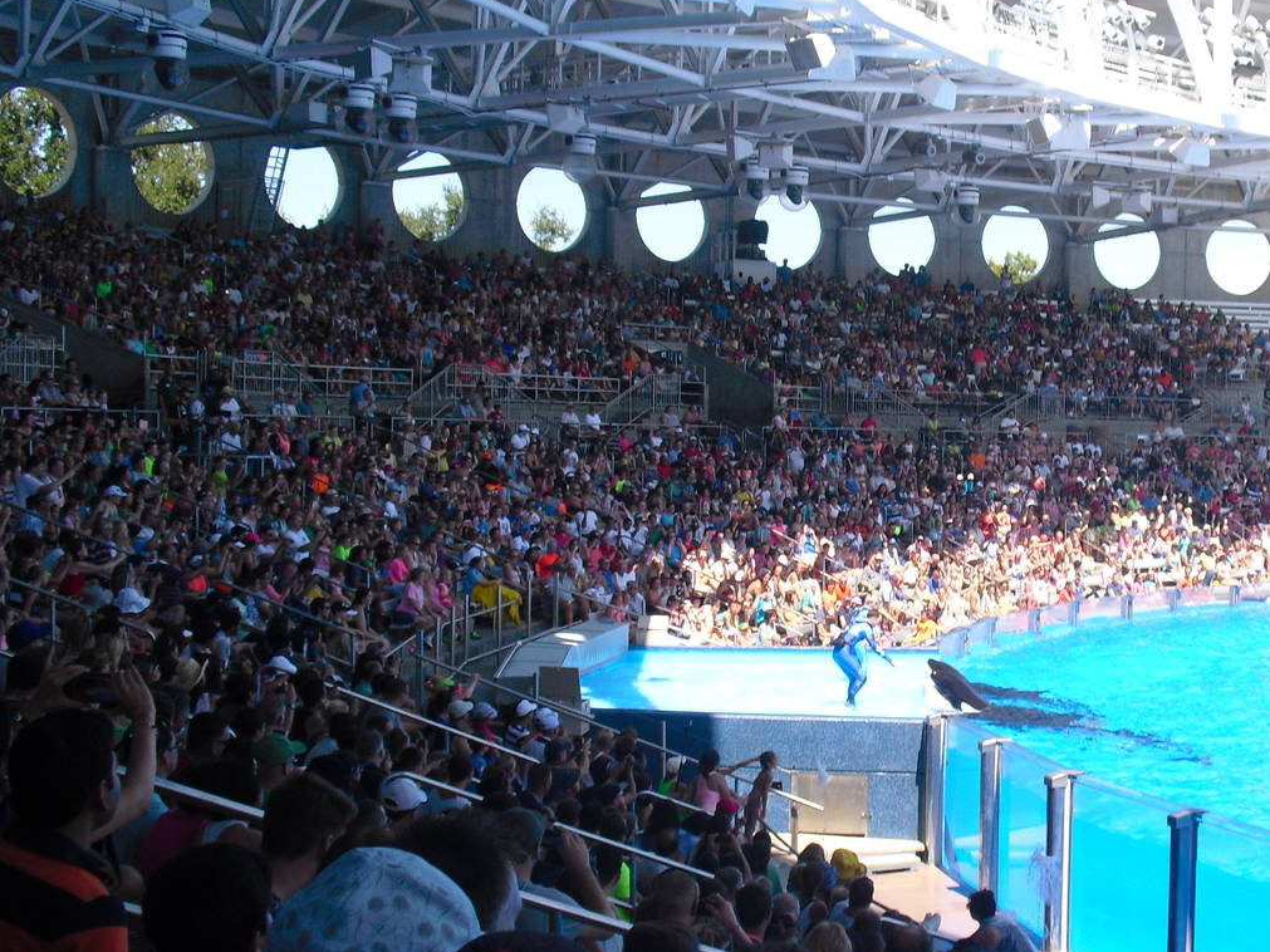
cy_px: 476
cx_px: 945
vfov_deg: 25.7
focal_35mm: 57
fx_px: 2091
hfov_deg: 33.2
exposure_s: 1/80
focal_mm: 6.3
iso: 100
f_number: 7.8
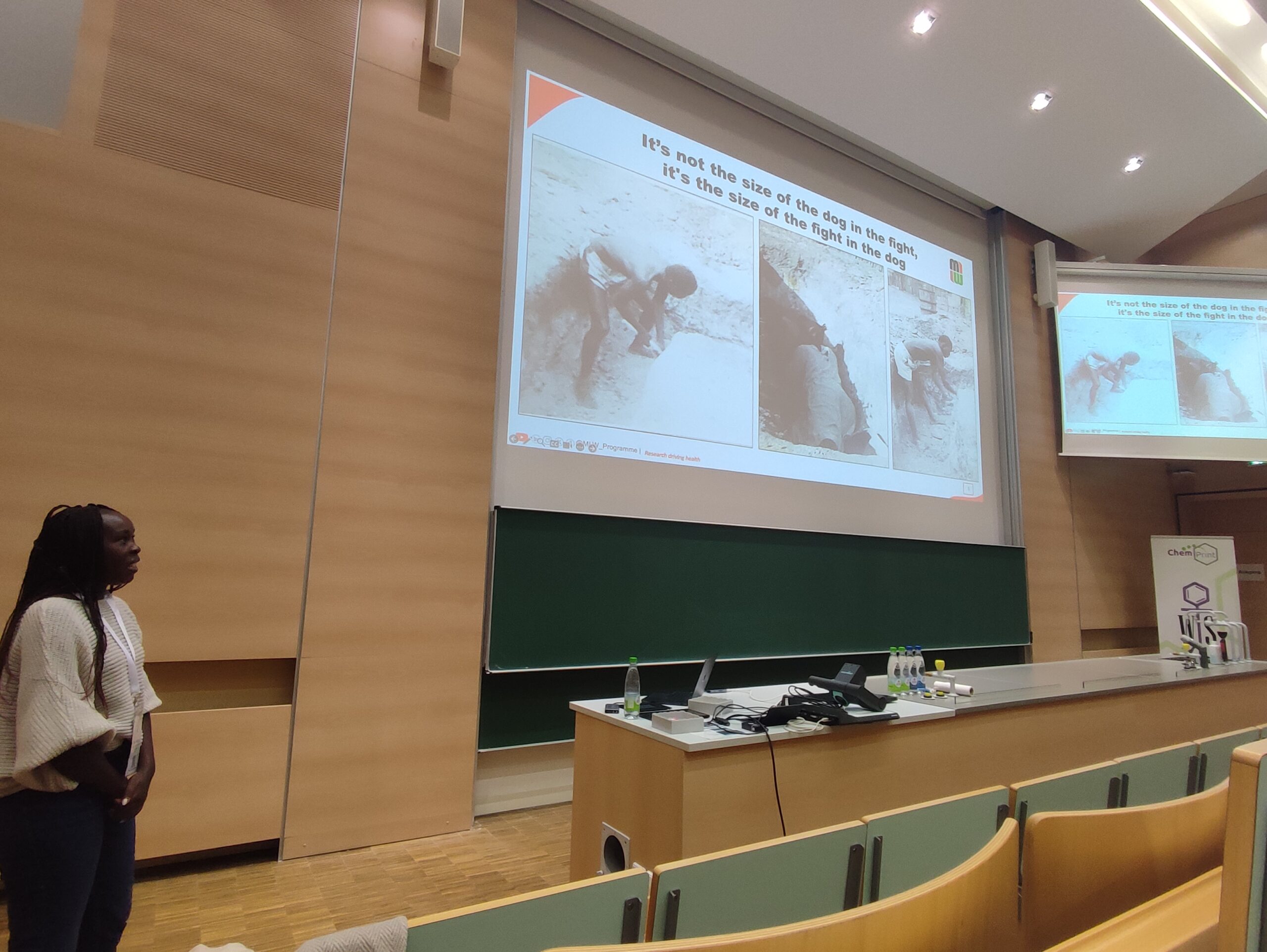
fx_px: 586
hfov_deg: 94.5
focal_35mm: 16
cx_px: 634
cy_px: 476
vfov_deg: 78.2
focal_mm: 1.65
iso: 256
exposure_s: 1/50
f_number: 2.2
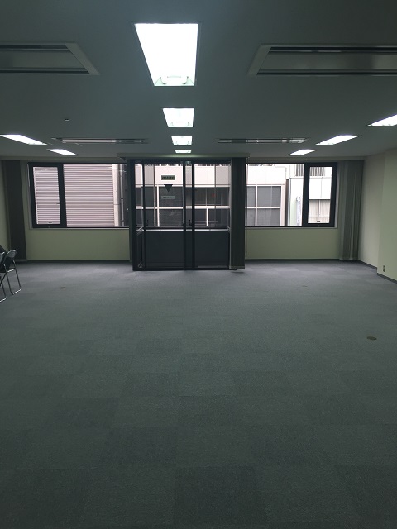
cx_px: 198
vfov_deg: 61.7
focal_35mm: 29
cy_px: 264
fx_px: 443
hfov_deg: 48.2
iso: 32
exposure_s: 1/60
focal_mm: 4.15
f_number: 2.2
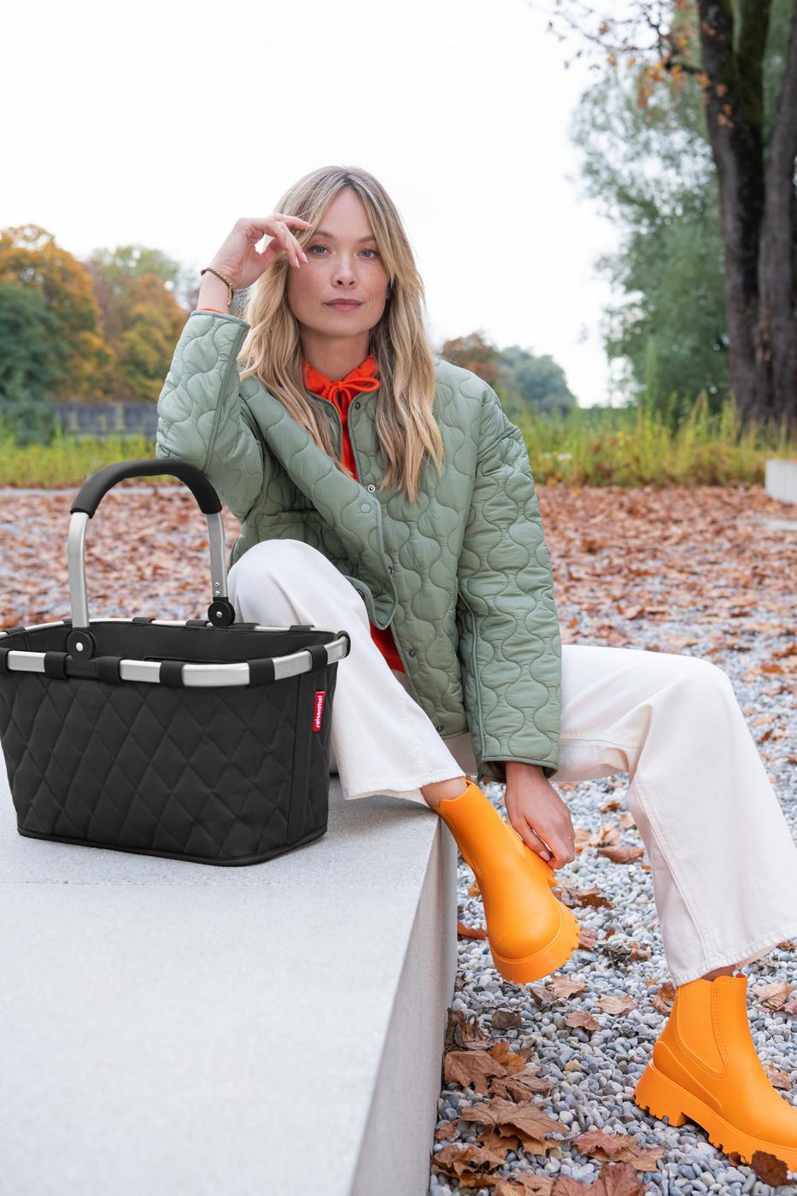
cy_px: 598
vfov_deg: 38.2
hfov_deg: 26.0
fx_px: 1727
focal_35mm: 52
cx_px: 398
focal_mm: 52
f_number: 5.6
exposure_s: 1/400
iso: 640
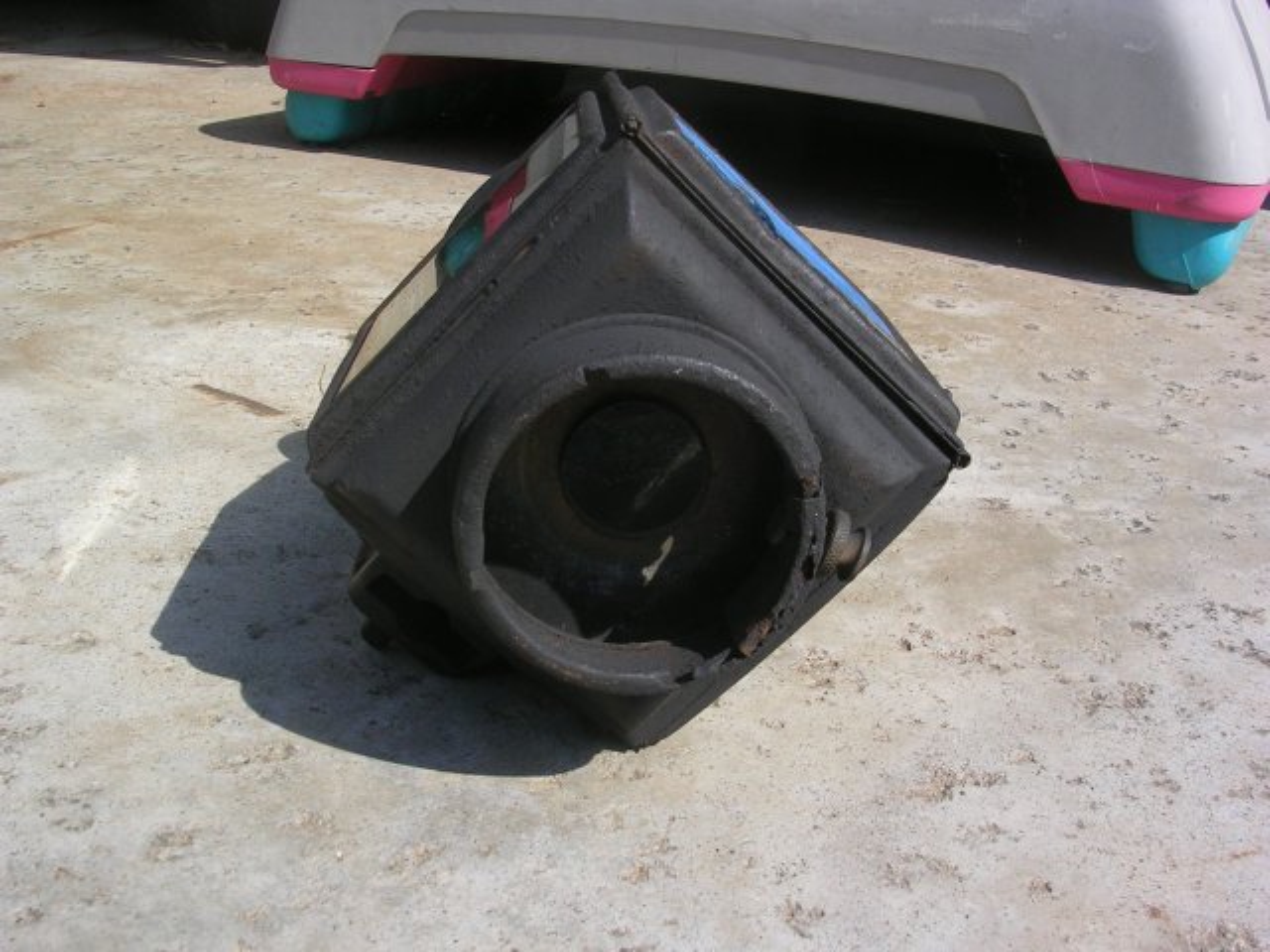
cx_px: 635
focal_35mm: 38
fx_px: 1394
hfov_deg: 49.0
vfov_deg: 37.7
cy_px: 476
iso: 50
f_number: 5.6
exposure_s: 1/375
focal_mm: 5.8
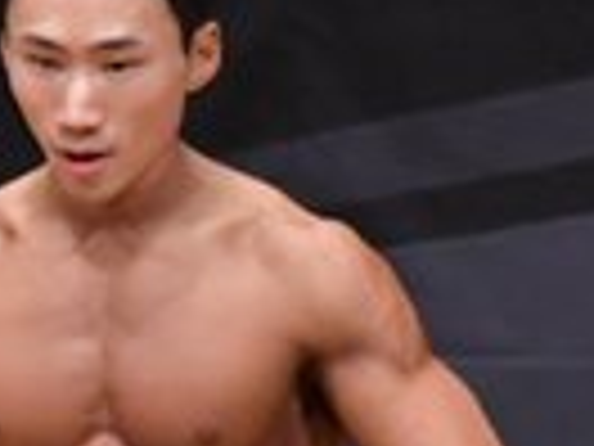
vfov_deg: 0.9
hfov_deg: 1.2
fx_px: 27524
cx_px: 88
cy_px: 851
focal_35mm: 1604
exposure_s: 1/400
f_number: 5.6
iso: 6400
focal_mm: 190
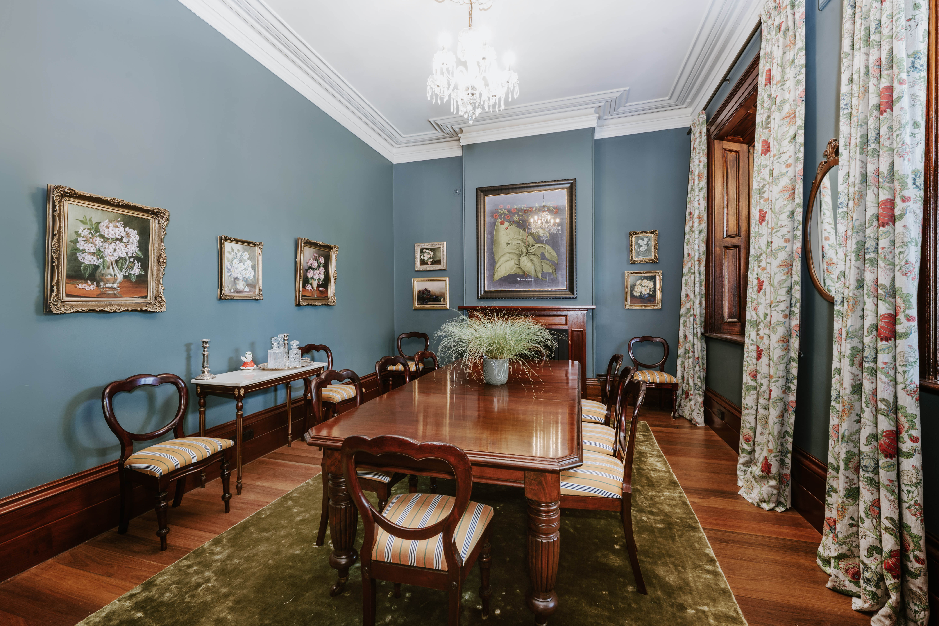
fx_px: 378
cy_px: 313
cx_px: 470
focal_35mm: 14
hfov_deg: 102.3
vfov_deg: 79.2
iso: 200
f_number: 11
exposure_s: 1
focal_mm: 14.5
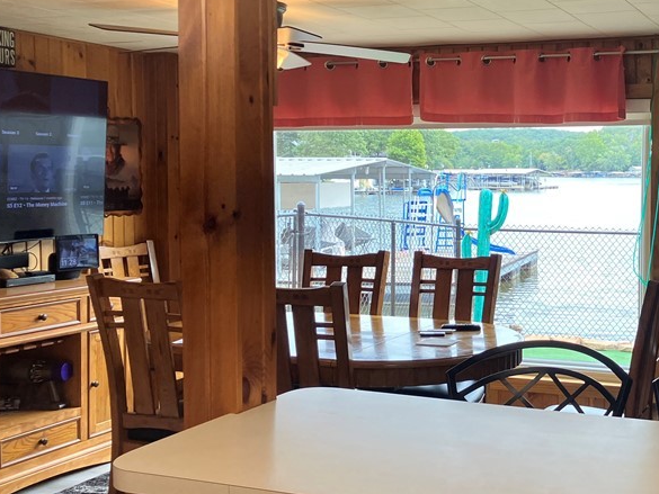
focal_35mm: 49
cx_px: 543
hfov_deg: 37.3
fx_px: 933
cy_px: 206
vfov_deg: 29.6
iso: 50
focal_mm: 3.99
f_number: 1.8
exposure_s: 1/120
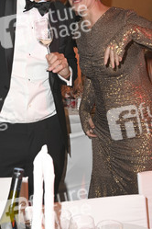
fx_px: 386
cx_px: 71
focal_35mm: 61
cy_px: 73
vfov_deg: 32.6
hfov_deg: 22.3
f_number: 5.6
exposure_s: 1/60
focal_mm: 38
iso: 1600
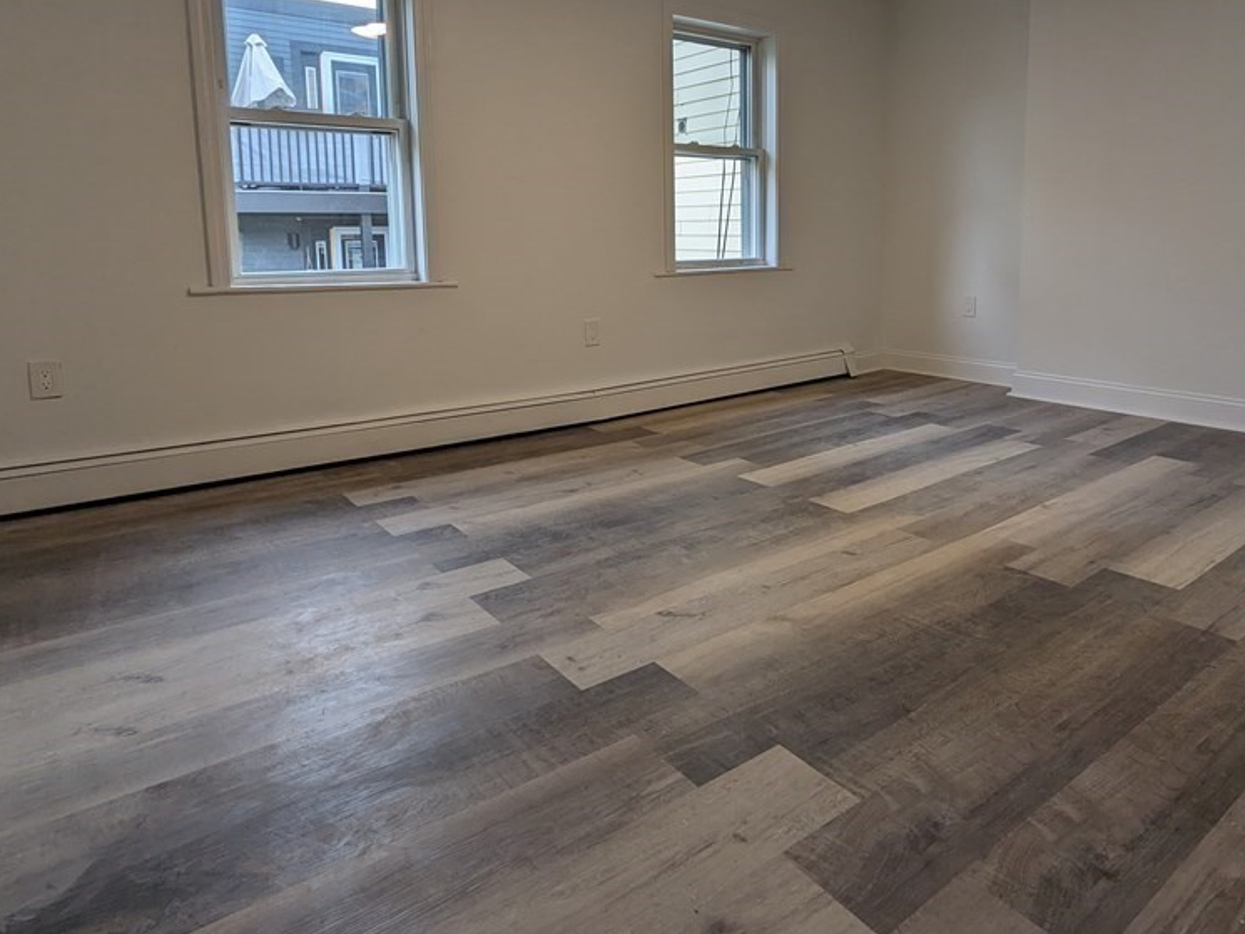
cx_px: 685
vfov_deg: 60.1
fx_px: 791
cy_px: 336
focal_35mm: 22
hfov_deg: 76.2
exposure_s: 1/60
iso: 62
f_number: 2.2
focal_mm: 2.35
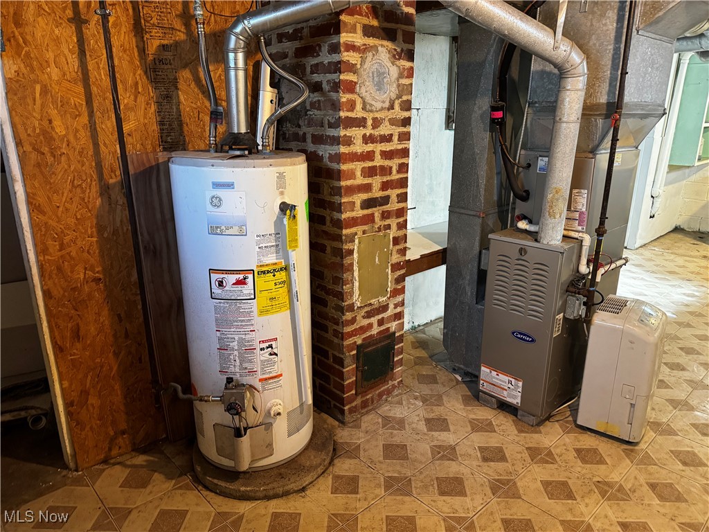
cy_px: 266
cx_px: 354
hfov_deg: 71.6
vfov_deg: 56.8
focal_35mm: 24
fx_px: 492
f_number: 1.78
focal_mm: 6.76
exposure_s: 1/60
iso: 800
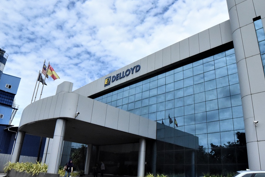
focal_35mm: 25
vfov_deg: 51.0
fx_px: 184
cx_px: 146
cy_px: 107
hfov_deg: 71.3
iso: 6400
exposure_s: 1/4000
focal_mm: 14
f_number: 22
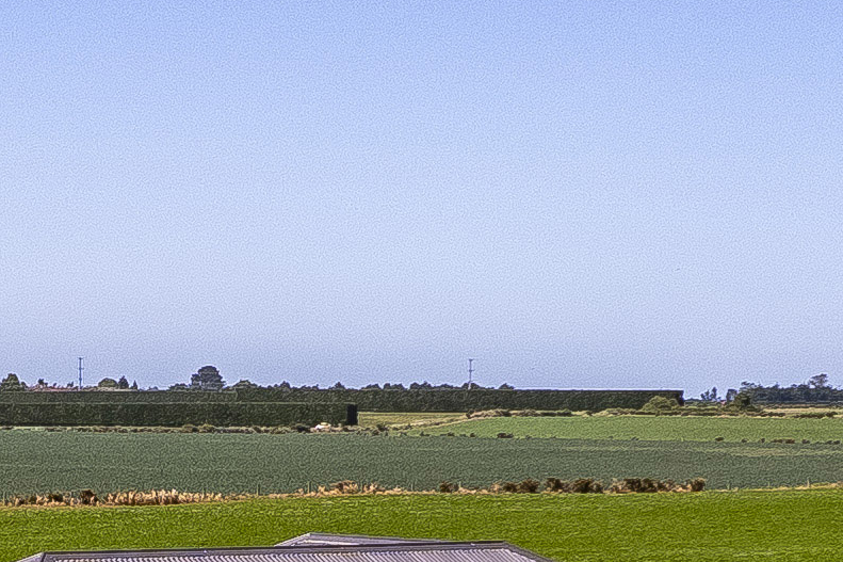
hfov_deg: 13.4
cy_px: 577
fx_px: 3558
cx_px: 80
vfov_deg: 9.0
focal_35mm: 152
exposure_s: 1/2000
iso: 100
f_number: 2.8
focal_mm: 8.38
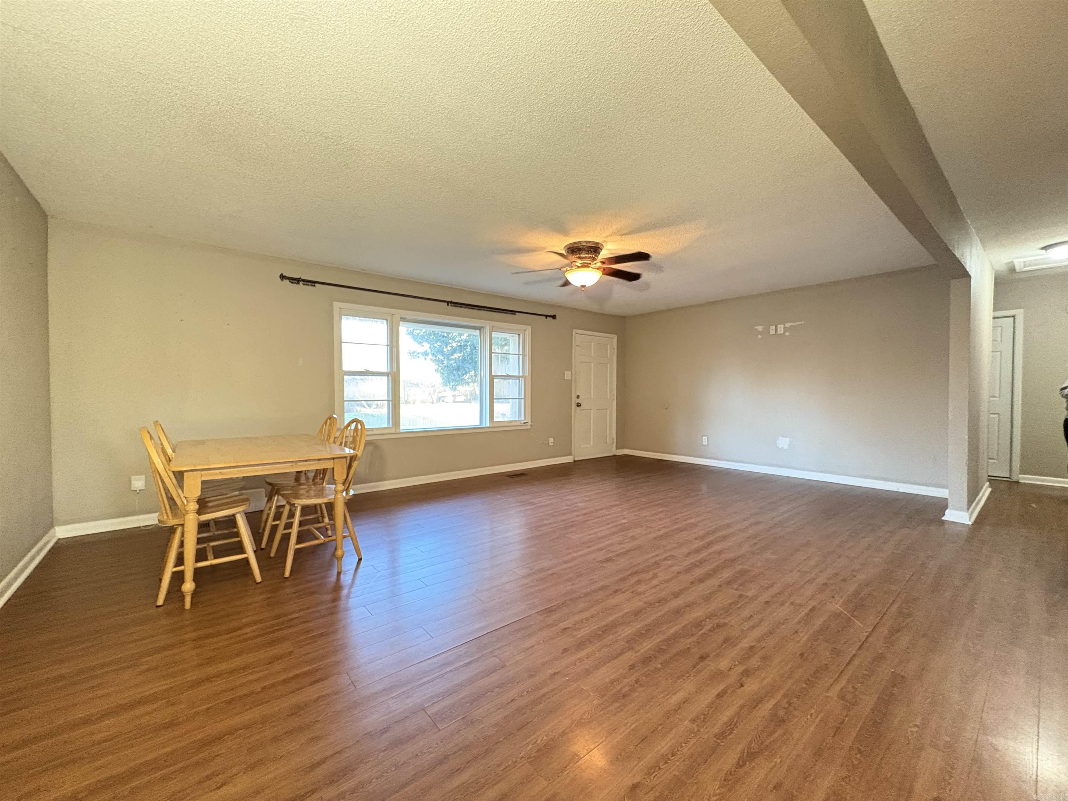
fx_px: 432
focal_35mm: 14
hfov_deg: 102.1
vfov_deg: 85.7
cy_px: 400
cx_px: 534
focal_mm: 2.22
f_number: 2.2
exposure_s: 1/60
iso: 800
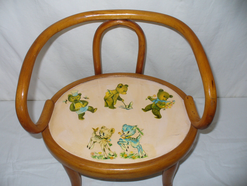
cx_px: 124
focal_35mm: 37
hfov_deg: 50.1
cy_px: 93
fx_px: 264
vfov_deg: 38.7
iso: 100
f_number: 2.8
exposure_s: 1/30
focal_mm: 6.1
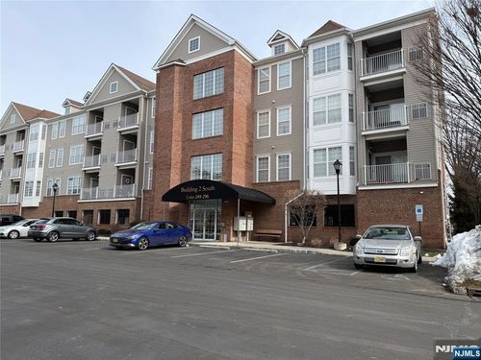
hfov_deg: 71.6
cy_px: 180
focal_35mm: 24
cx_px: 240
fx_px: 333
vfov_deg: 56.8
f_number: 1.78
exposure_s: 1/2703
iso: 80
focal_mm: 6.76
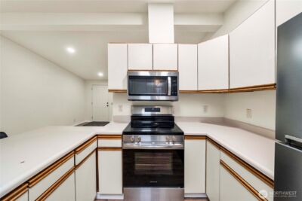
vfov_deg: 90.1
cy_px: 100
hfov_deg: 112.6
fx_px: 101
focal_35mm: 12
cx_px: 151
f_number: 6.3
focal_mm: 12
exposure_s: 1/60
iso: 200
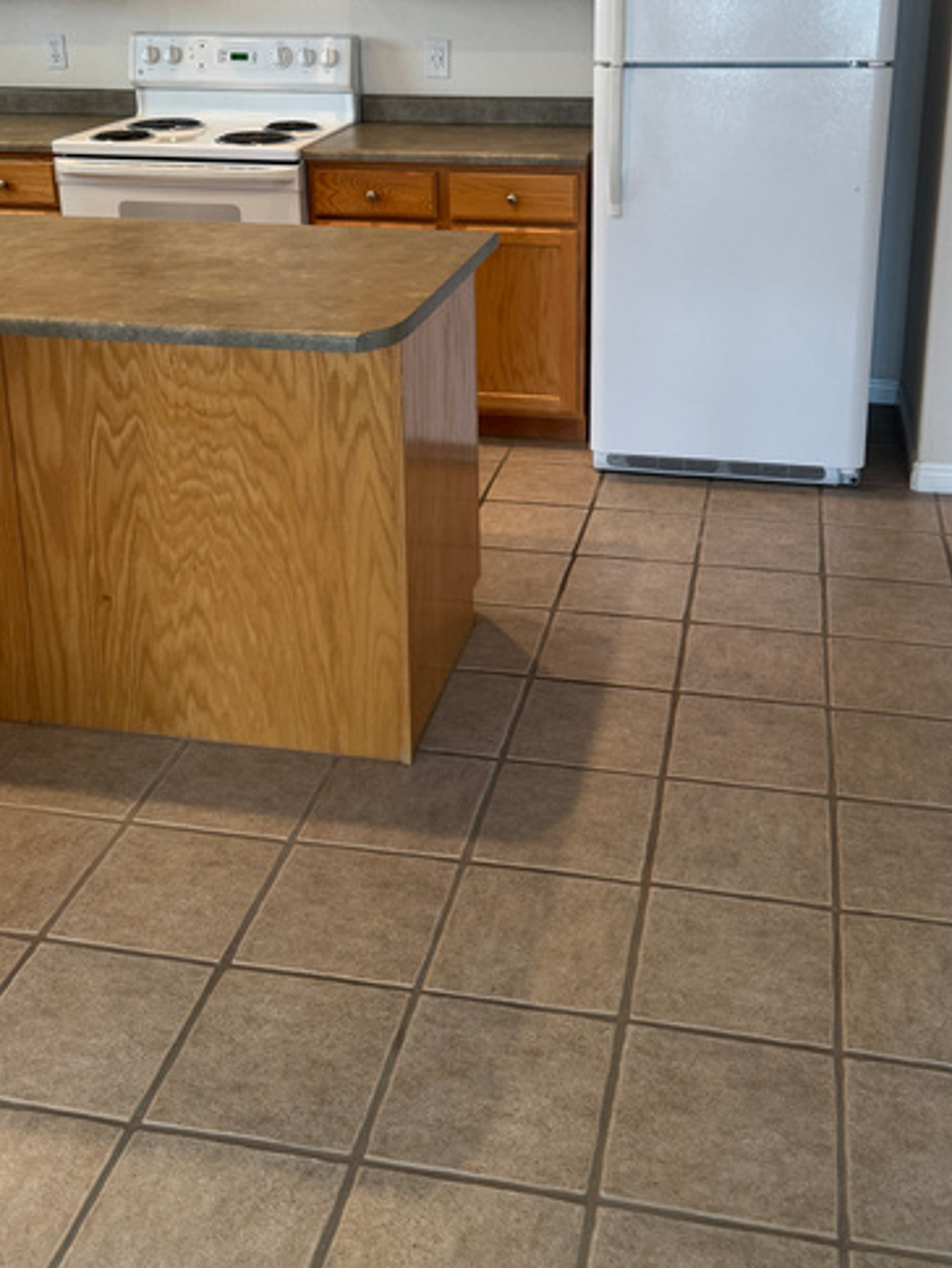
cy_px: 342
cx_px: 518
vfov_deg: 47.4
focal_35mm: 38
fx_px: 1393
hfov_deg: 37.7
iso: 200
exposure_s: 1/60
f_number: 1.78
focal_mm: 6.76
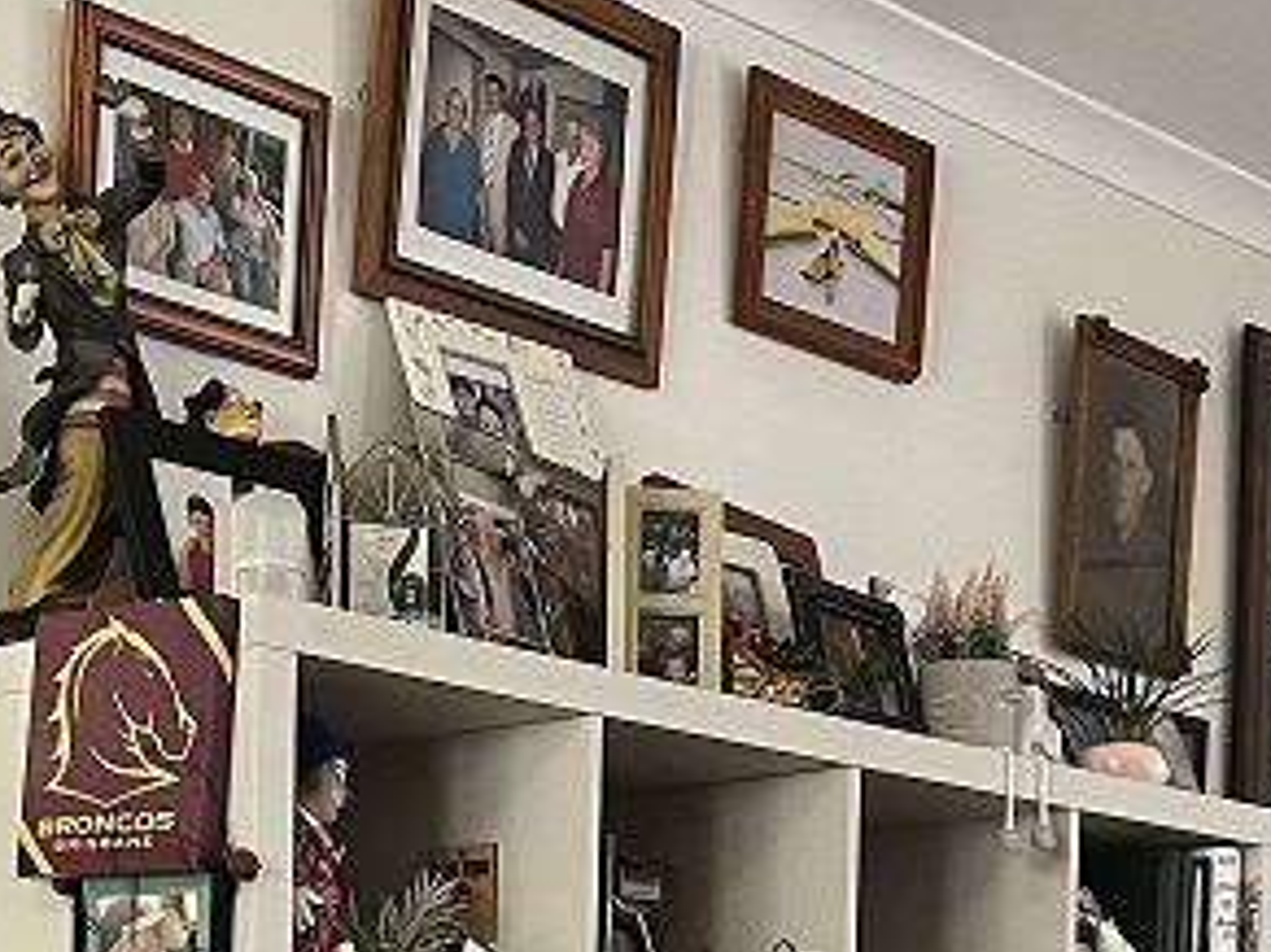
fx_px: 3303
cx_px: 323
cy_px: 1419
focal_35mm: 90
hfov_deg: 21.6
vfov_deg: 15.2
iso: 320
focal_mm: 5.7
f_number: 1.5
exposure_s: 1/50
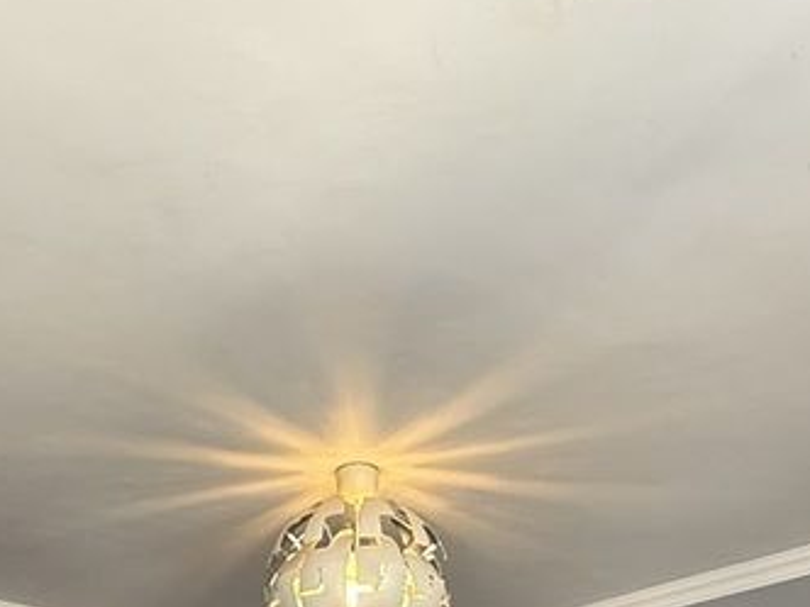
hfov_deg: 35.5
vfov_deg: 21.4
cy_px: 978
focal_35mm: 54
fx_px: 1264
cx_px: 339
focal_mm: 2.22
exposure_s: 1/50
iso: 250
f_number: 2.2
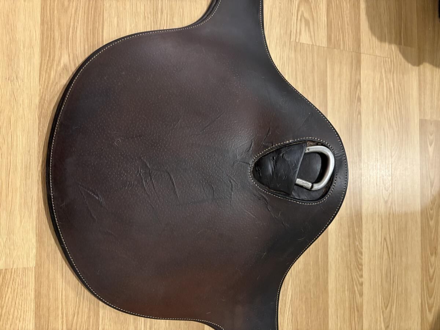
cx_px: 220
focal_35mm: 26
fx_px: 330
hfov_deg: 67.3
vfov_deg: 53.1
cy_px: 165
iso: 500
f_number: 1.6
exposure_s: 1/25
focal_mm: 5.96
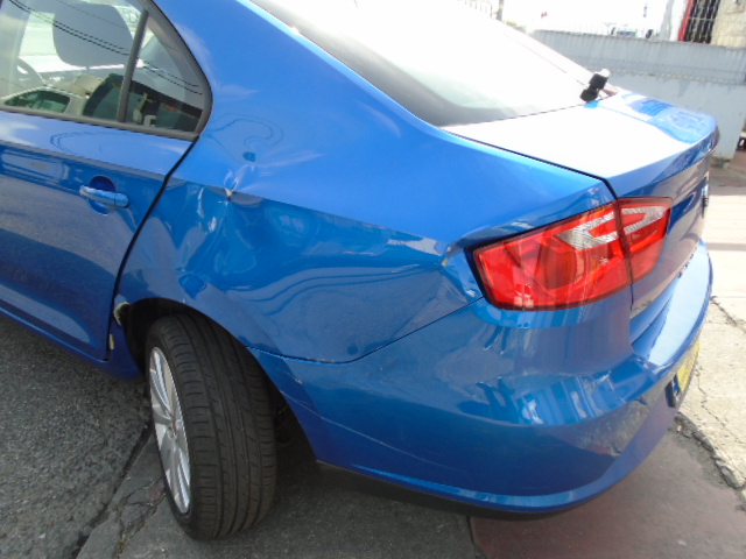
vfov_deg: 53.1
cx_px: 373
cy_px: 280
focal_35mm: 26
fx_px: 560
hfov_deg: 67.3
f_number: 3.2
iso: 100
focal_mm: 4.6
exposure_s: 1/250
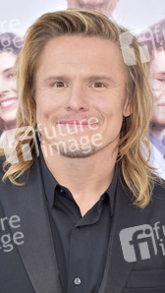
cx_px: 81
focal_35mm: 204
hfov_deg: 6.0
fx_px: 1584
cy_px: 190
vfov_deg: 10.5
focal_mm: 145
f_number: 7.1
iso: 320
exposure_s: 1/250
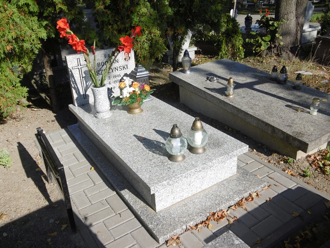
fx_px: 305
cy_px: 124
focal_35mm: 32
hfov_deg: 56.8
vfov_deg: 44.2
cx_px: 165
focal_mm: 5.8
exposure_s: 1/800
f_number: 3.5
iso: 100
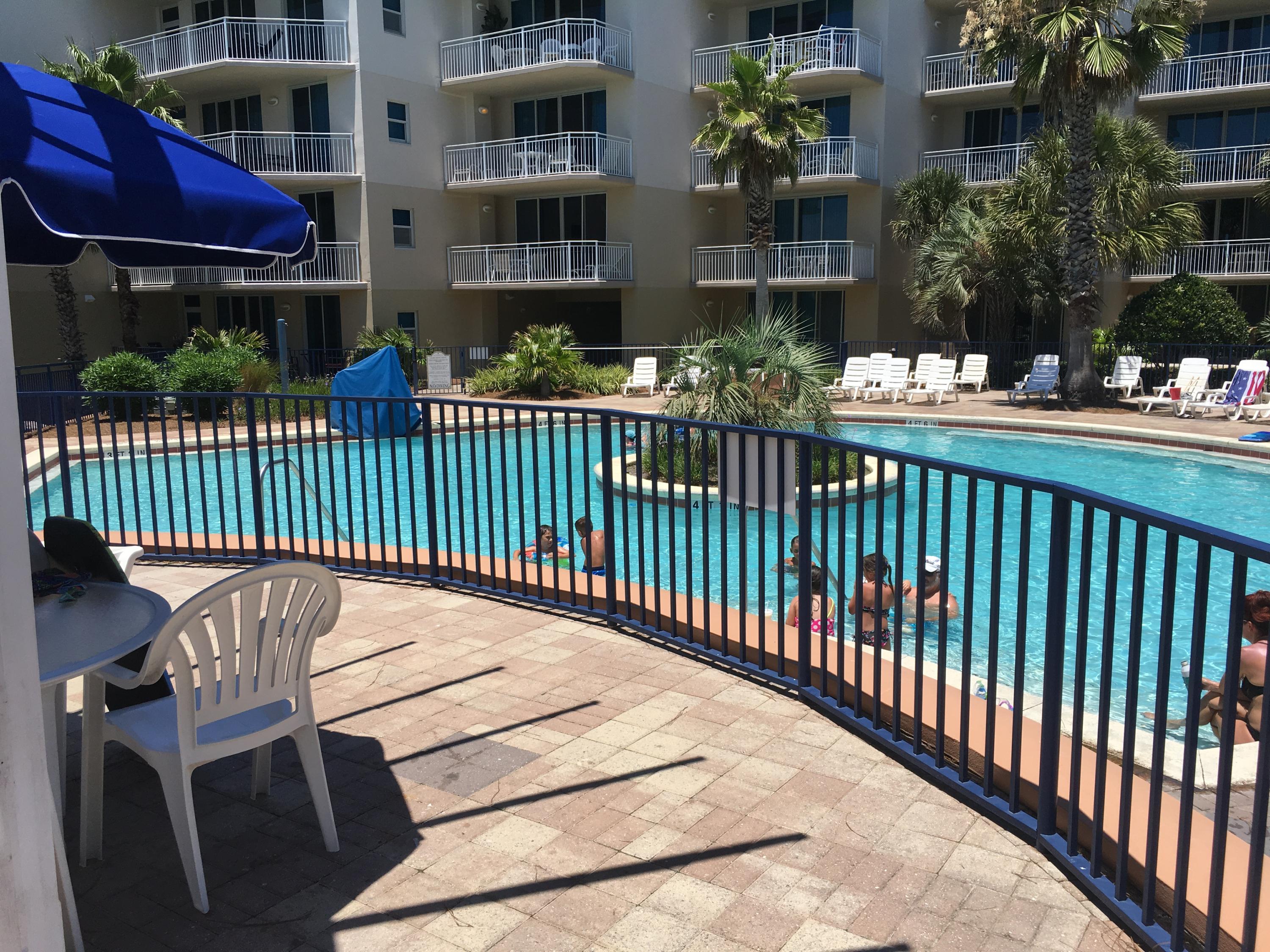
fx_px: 1064
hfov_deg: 61.7
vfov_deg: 48.2
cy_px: 476
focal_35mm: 29
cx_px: 635
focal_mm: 4.15
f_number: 2.2
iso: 25
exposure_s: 1/1923
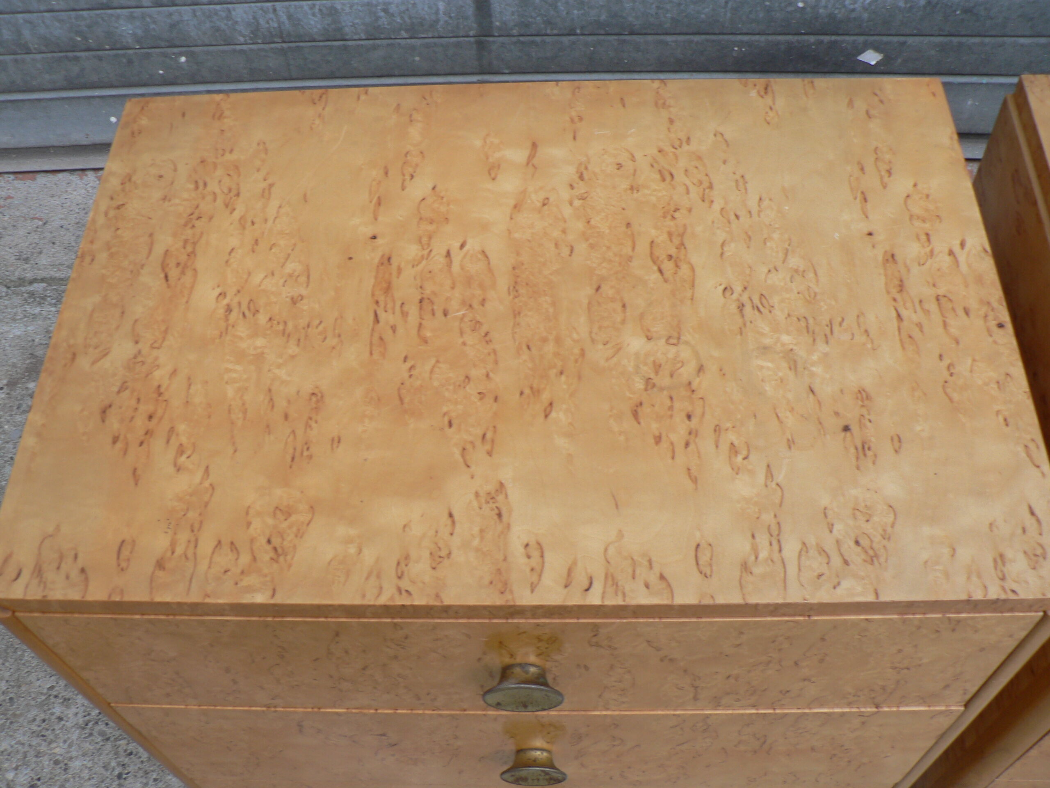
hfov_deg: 51.4
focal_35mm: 36
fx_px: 1092
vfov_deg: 39.7
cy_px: 394
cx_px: 525
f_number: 2.8
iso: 80
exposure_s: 1/40
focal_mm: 6
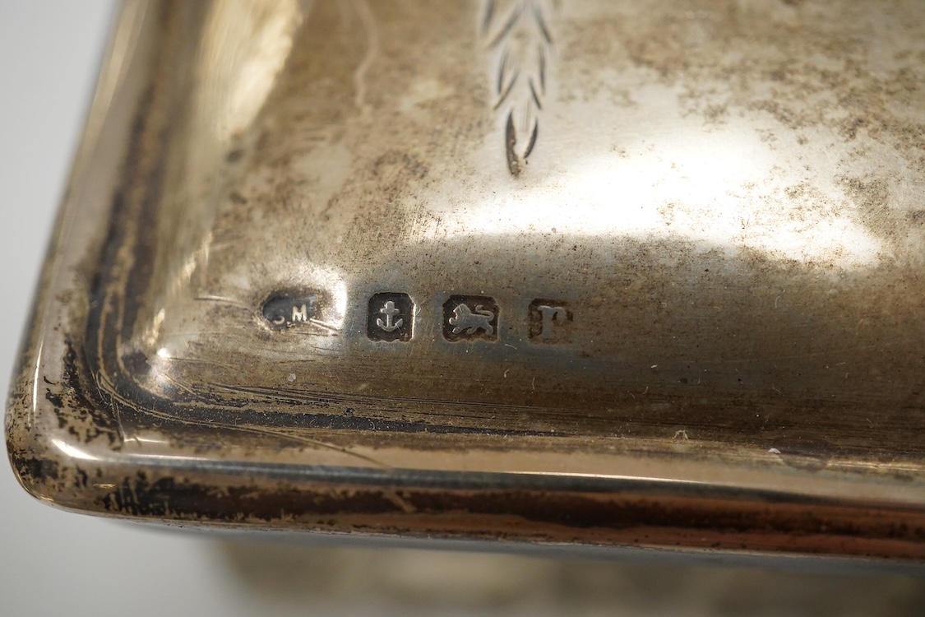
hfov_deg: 43.6
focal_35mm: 45
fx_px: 1156
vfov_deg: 29.9
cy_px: 308
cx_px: 462
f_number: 6.3
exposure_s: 1/400
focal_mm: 30
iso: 2500
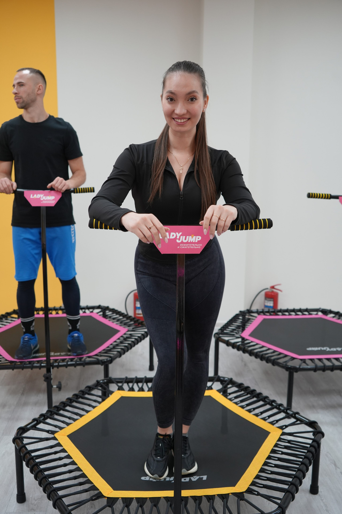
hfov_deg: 36.9
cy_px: 257
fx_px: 513
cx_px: 171
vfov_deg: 53.1
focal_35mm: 36
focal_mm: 36
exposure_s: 1/160
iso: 800
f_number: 4
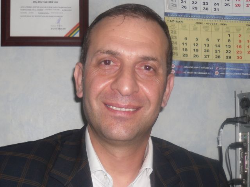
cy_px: 94
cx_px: 125
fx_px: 245
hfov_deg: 54.0
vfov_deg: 41.7
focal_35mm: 34
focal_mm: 6
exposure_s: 1/45
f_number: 2.8
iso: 80
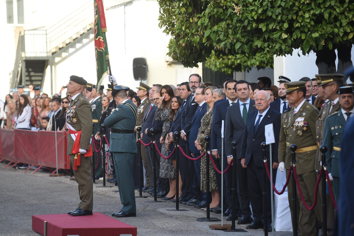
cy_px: 118
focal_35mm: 185
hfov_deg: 11.1
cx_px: 177
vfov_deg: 7.4
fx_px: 1820
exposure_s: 1/160
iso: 125
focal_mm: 185
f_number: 4
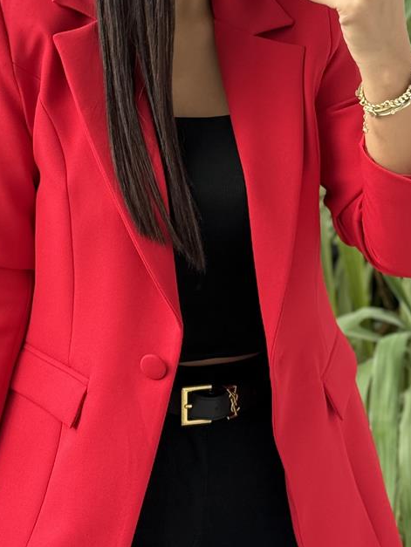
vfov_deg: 19.2
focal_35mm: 102
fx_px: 1613
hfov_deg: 14.5
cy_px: 194
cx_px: 218
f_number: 1.78
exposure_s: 1/242
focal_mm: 6.76
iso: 160
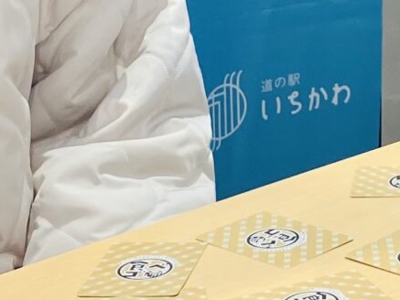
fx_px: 1896
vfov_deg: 9.0
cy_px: 20
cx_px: 482
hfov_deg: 11.8
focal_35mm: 164
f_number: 1.8
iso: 80
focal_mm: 3.99
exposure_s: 1/82
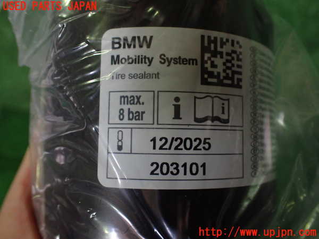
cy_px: 120
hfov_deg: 60.0
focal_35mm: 30
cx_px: 160
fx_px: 276
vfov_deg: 46.8
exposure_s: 1/125
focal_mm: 5.4
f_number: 2.3
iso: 500
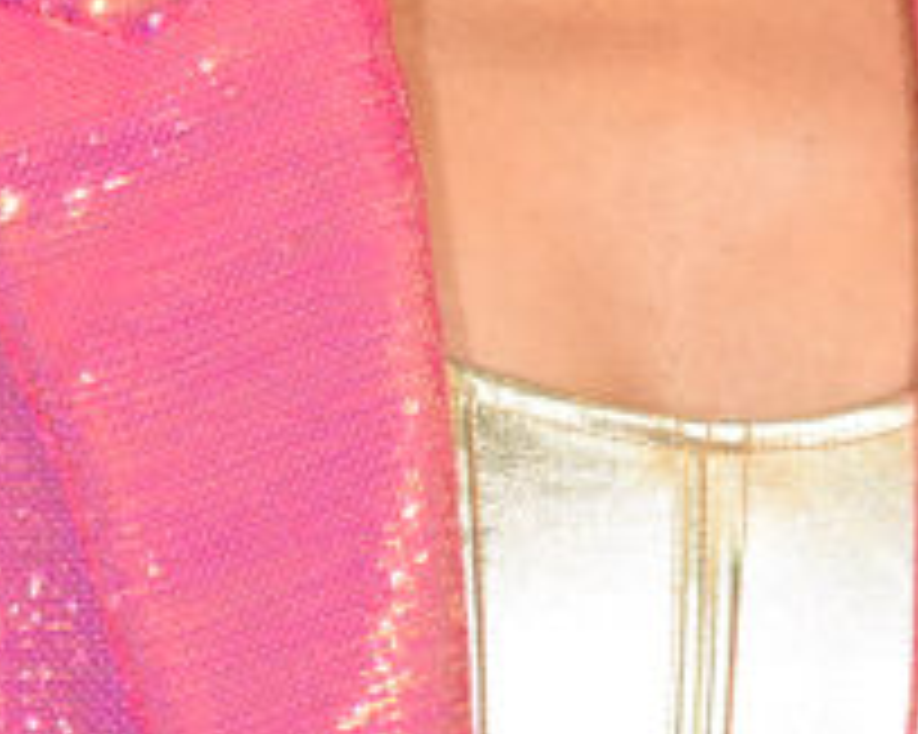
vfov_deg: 3.8
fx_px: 10863
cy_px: -390
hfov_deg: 4.8
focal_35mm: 400
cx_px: 1152
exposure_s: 1/60
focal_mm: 85
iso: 1250
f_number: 4.5
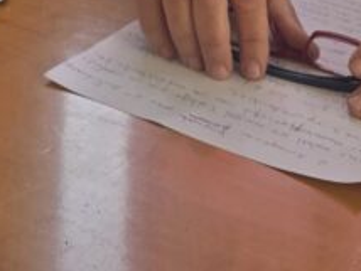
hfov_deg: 17.6
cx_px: 37
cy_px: -374
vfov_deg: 11.3
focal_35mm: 110
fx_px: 1148
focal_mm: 6.3
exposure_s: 1/182
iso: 50
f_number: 1.7
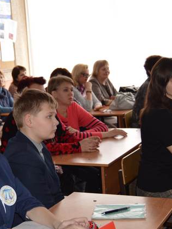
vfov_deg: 27.4
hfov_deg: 20.6
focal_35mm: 71
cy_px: 114
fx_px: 470
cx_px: 40
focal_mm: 26
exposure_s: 1/80
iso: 400
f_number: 4
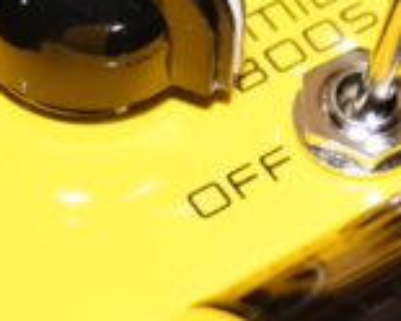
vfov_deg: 5.2
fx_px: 3501
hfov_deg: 6.5
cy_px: 98
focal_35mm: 295
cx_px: 453
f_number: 5.6
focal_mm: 50
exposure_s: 1/60
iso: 100
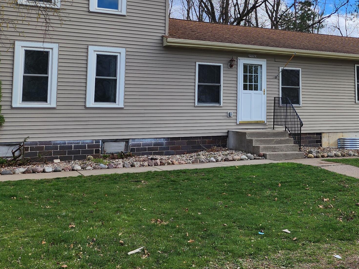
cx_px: 312
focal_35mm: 47
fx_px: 487
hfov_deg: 38.1
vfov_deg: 30.4
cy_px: 67
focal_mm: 6.4
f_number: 1.8
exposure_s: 1/792
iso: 12
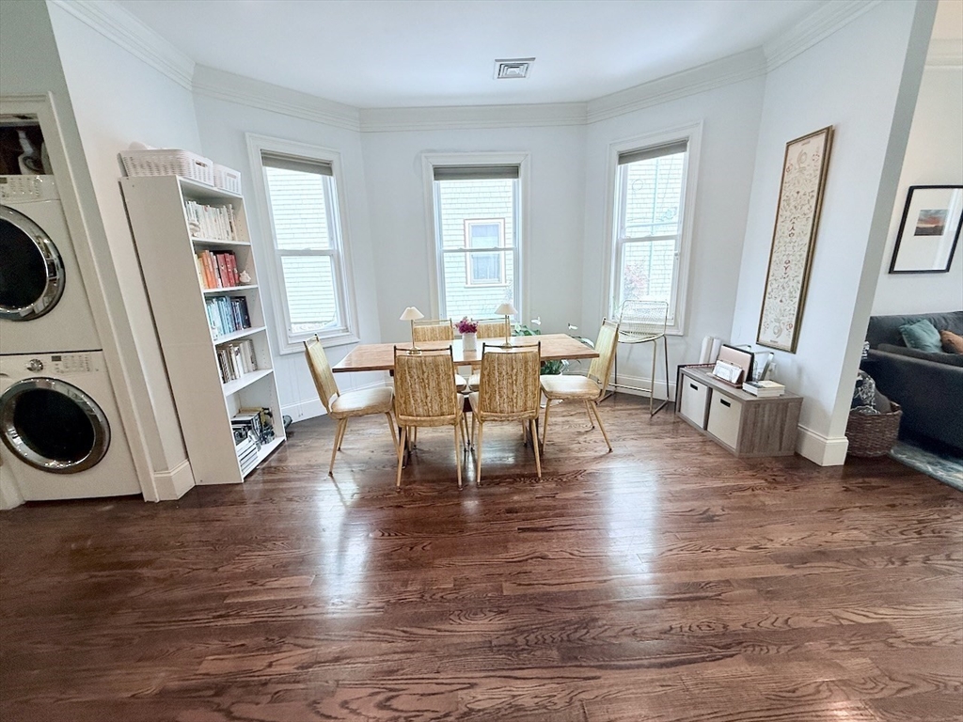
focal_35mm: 14
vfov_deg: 85.7
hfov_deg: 102.1
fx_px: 389
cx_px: 482
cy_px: 361
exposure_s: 1/120
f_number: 2.2
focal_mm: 2.22
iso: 125
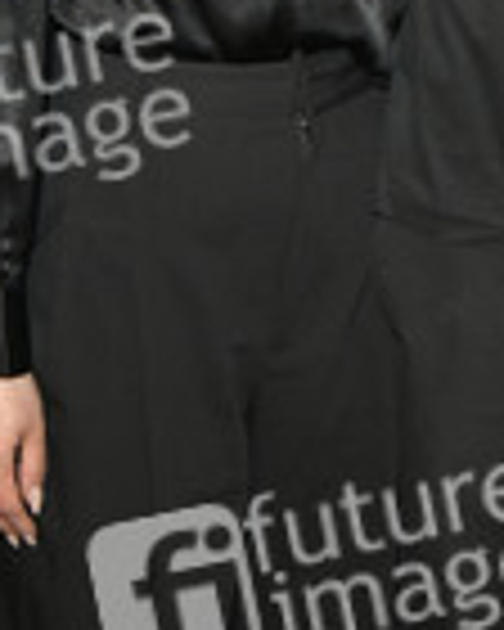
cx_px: 450
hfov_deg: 16.2
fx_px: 1753
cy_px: -104
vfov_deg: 19.3
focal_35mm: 94
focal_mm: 35
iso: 2000
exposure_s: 1/125
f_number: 5.6
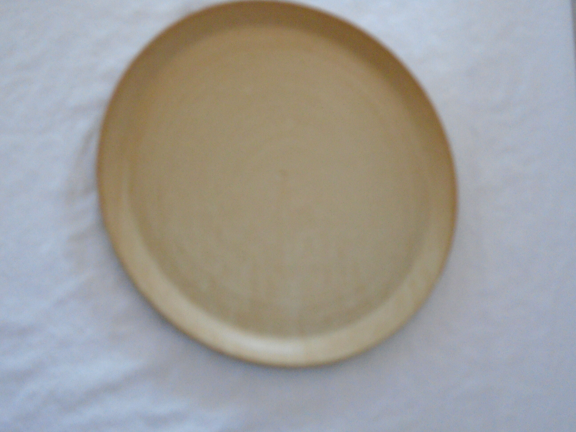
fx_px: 699
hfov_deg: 44.8
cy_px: 216
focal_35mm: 42
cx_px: 288
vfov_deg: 34.3
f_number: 4.1
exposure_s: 1/30
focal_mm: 7.4
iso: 800
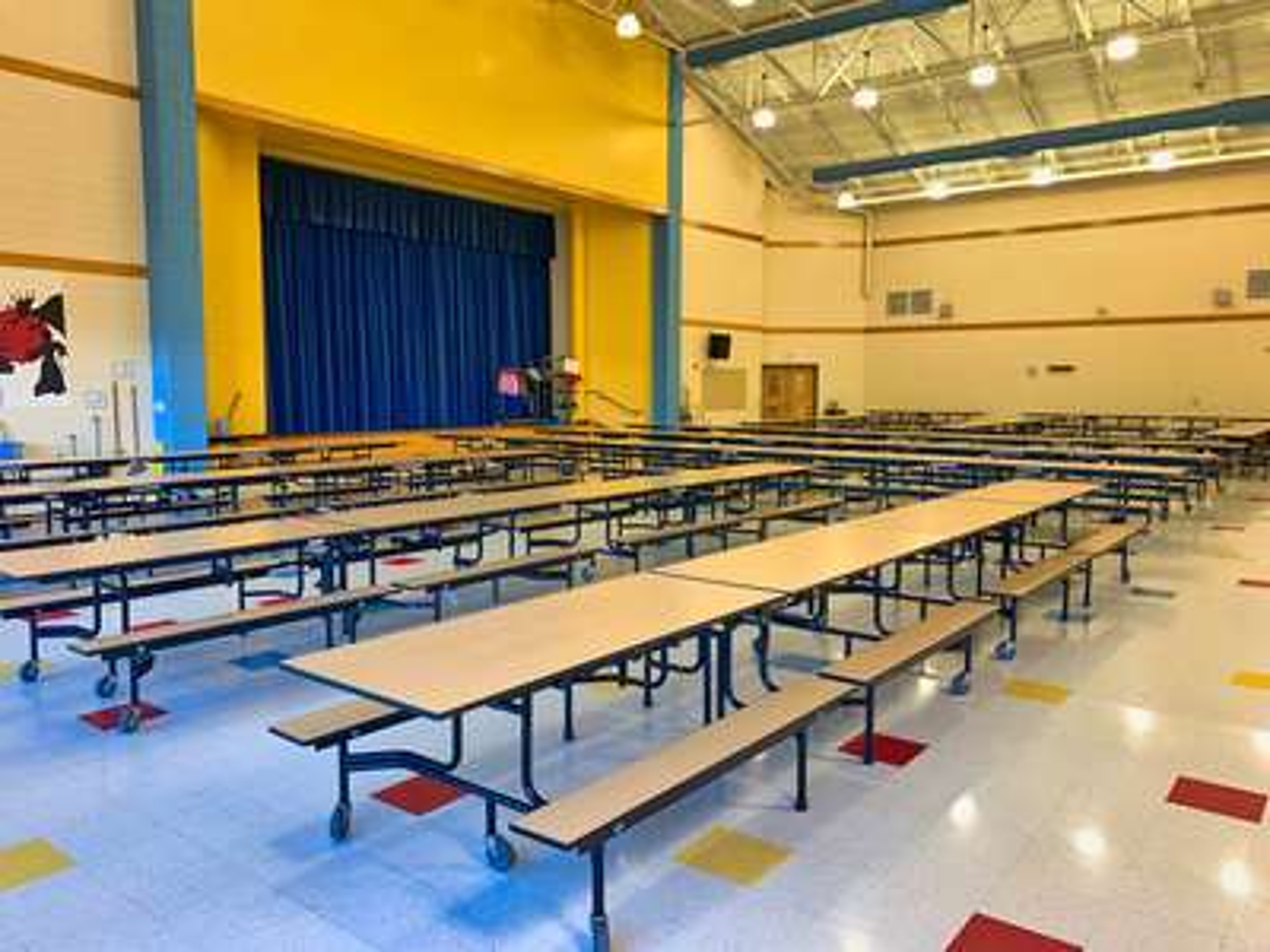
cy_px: 476
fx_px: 954
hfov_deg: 67.3
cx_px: 635
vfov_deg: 53.1
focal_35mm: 26
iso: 125
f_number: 1.8
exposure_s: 1/60
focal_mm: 4.25
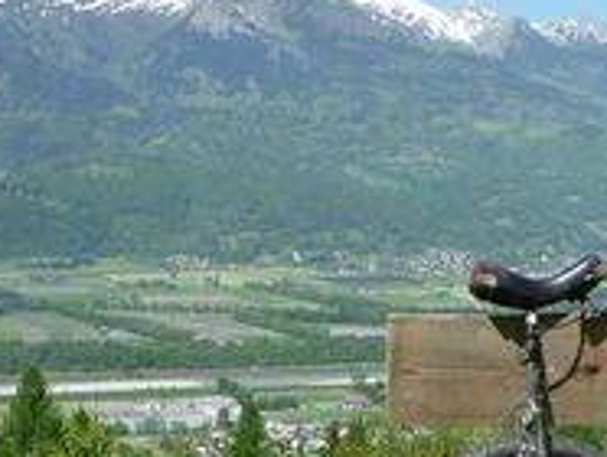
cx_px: 343
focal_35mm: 73
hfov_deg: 26.6
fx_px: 1282
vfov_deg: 20.1
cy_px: 323
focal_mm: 6
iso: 80
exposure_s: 1/500
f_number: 3.7
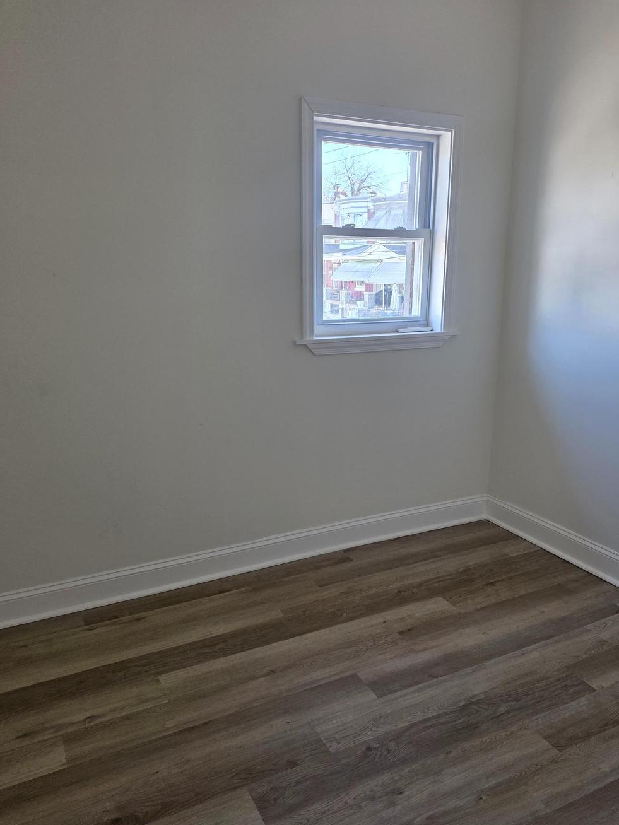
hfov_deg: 51.3
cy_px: 435
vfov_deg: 65.3
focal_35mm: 27
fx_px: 644
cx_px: 334
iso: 100
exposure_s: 1/180
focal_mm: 6.3
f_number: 1.7
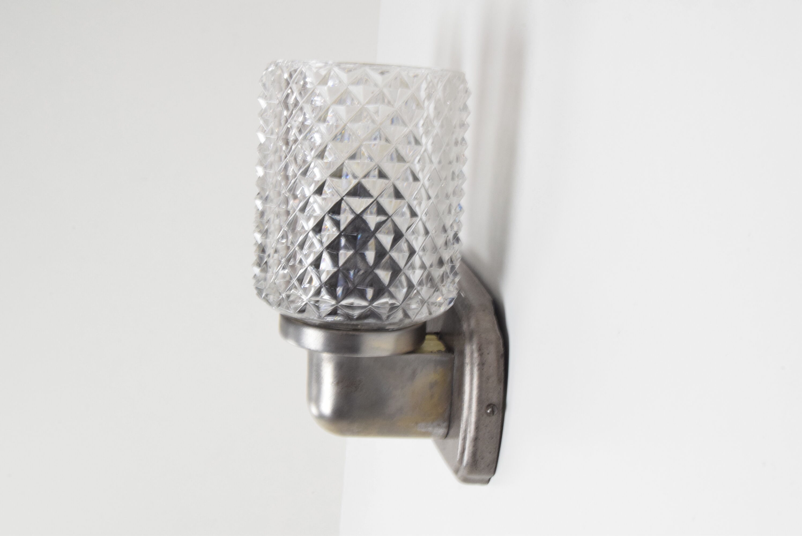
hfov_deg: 43.6
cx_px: 401
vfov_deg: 29.9
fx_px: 1003
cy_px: 268
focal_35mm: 45
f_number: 29
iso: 1600
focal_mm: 30
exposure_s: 1/13
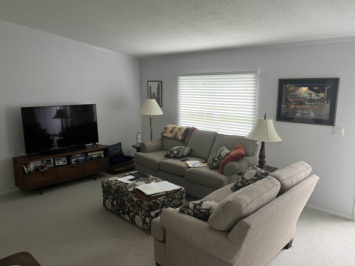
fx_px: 267
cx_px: 178
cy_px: 133
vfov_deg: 53.1
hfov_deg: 67.3
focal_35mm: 26
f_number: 1.6
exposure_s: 1/60
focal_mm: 5.1
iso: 125
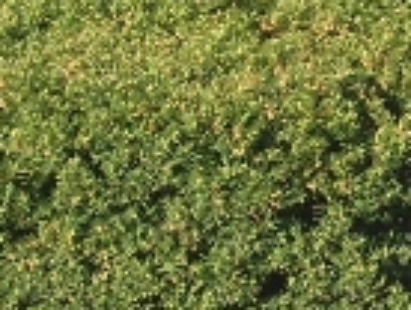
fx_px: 3176
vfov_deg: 5.6
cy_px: 241
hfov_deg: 7.1
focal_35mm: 267
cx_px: 858
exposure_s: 1/114
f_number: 4.9
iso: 50
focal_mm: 6
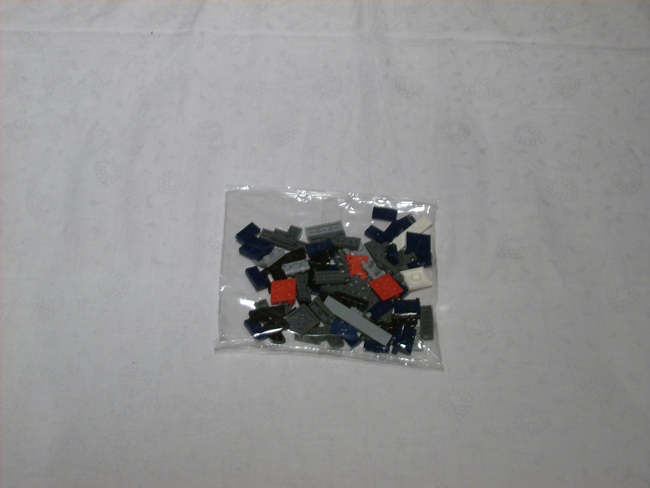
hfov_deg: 26.3
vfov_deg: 19.9
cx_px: 325
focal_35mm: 74
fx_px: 1390
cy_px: 244
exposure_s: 1/7
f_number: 4
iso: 50
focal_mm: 12.33
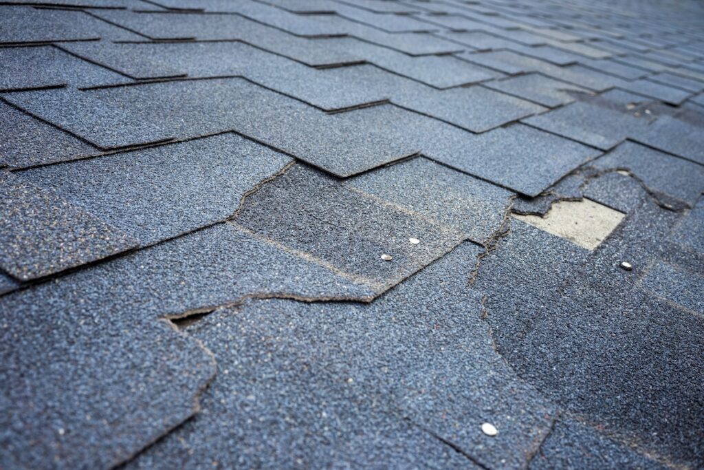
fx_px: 684
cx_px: 352
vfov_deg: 37.9
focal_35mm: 35
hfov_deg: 54.4
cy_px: 235
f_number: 8
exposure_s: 1/80
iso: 100
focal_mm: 35
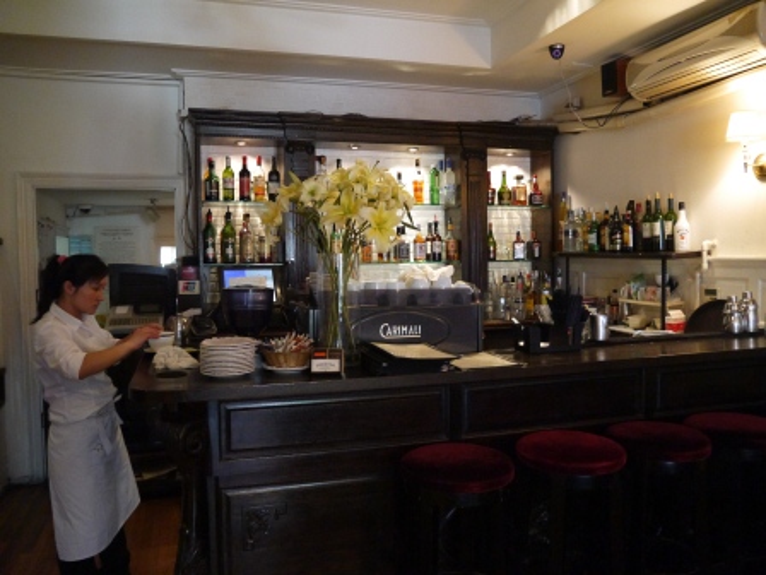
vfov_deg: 49.7
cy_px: 288
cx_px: 383
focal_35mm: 28
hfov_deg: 63.4
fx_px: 620
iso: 1600
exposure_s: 1/25
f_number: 3.5
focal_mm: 14
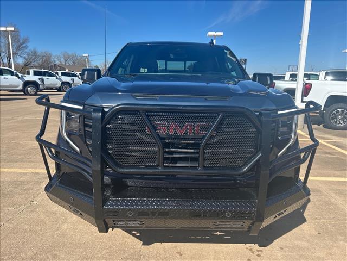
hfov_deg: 67.3
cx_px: 174
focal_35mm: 26
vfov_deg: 53.1
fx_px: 261
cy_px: 130
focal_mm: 5.7
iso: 50
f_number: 1.5
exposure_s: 1/2513
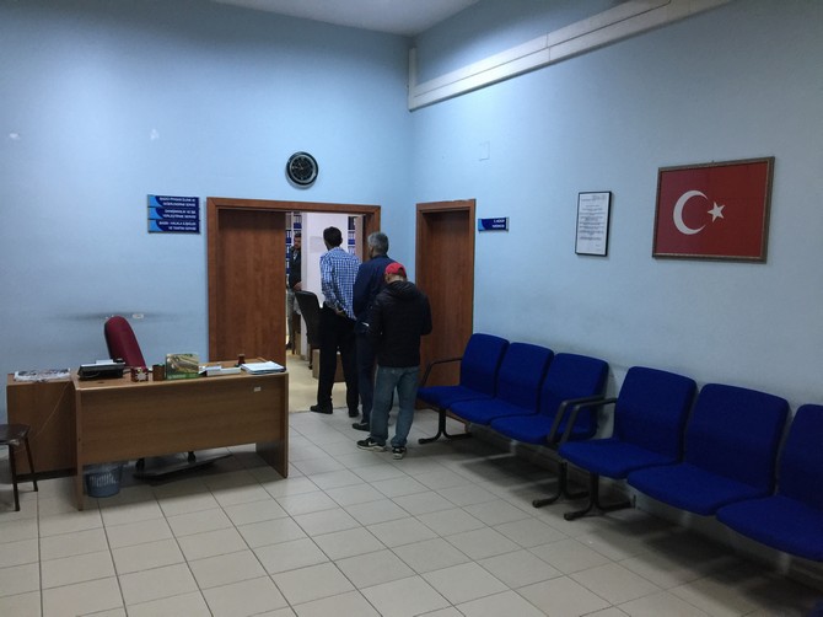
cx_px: 412
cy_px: 308
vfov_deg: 48.2
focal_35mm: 29
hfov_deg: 61.7
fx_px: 689
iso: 100
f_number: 2.2
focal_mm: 4.15
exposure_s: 1/17
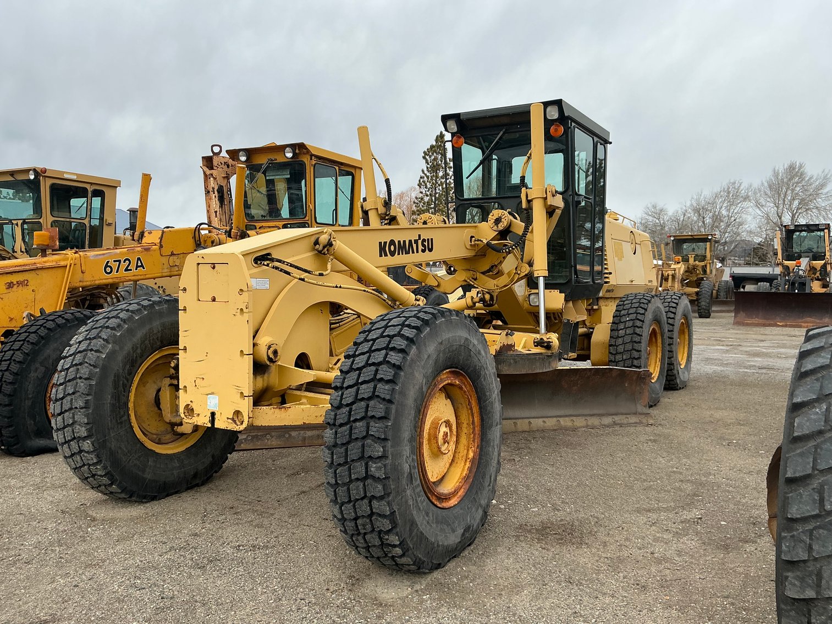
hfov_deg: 63.4
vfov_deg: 49.8
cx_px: 416
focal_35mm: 28
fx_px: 673
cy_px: 312
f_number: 1.8
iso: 25
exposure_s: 1/709
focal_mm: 3
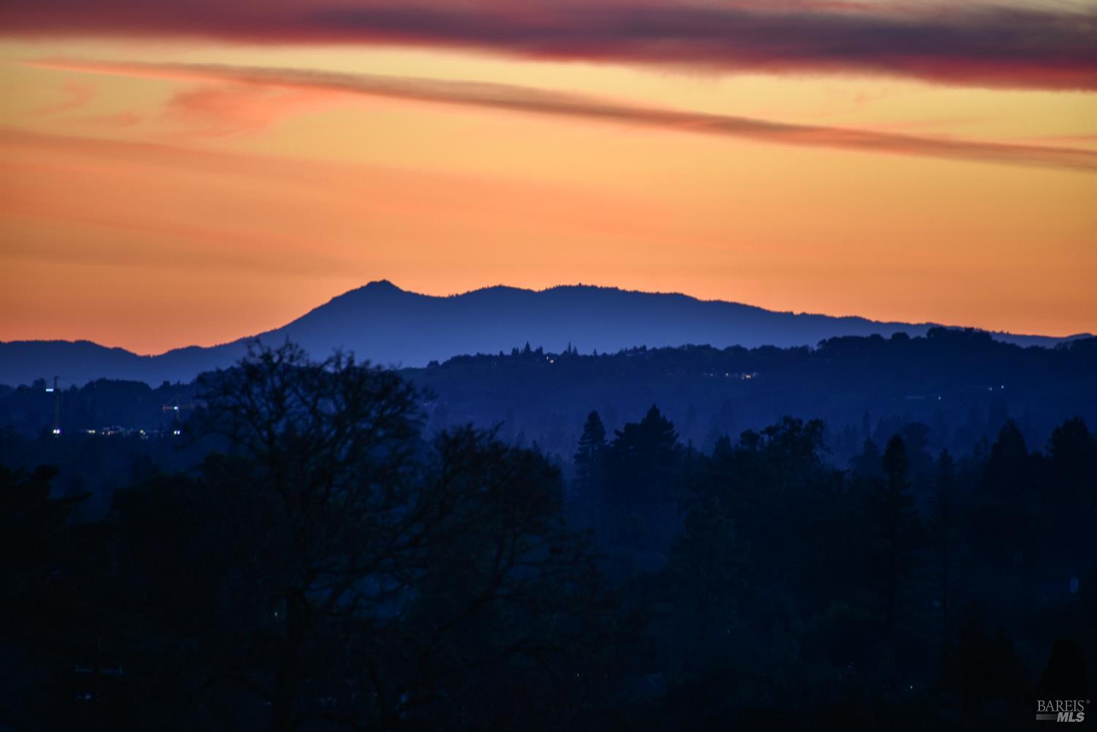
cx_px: 548
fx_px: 9141
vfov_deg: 4.6
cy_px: 366
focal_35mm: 300
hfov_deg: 6.9
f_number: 5.6
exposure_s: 1/10
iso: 160
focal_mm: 300
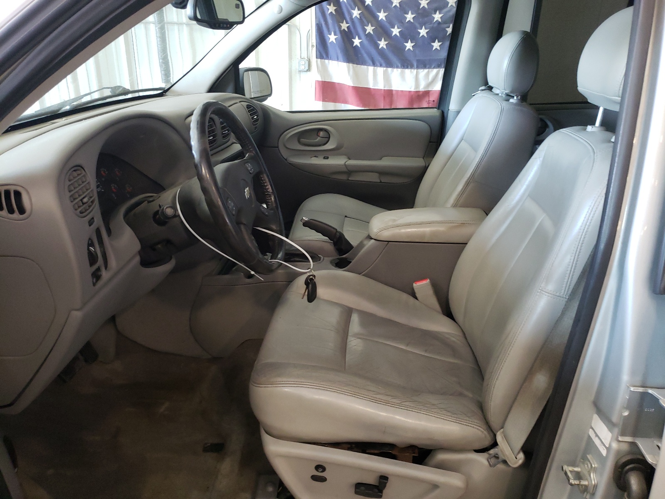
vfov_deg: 53.1
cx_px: 332
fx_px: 499
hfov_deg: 67.3
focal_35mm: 26
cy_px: 250
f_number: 1.5
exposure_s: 1/40
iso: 271
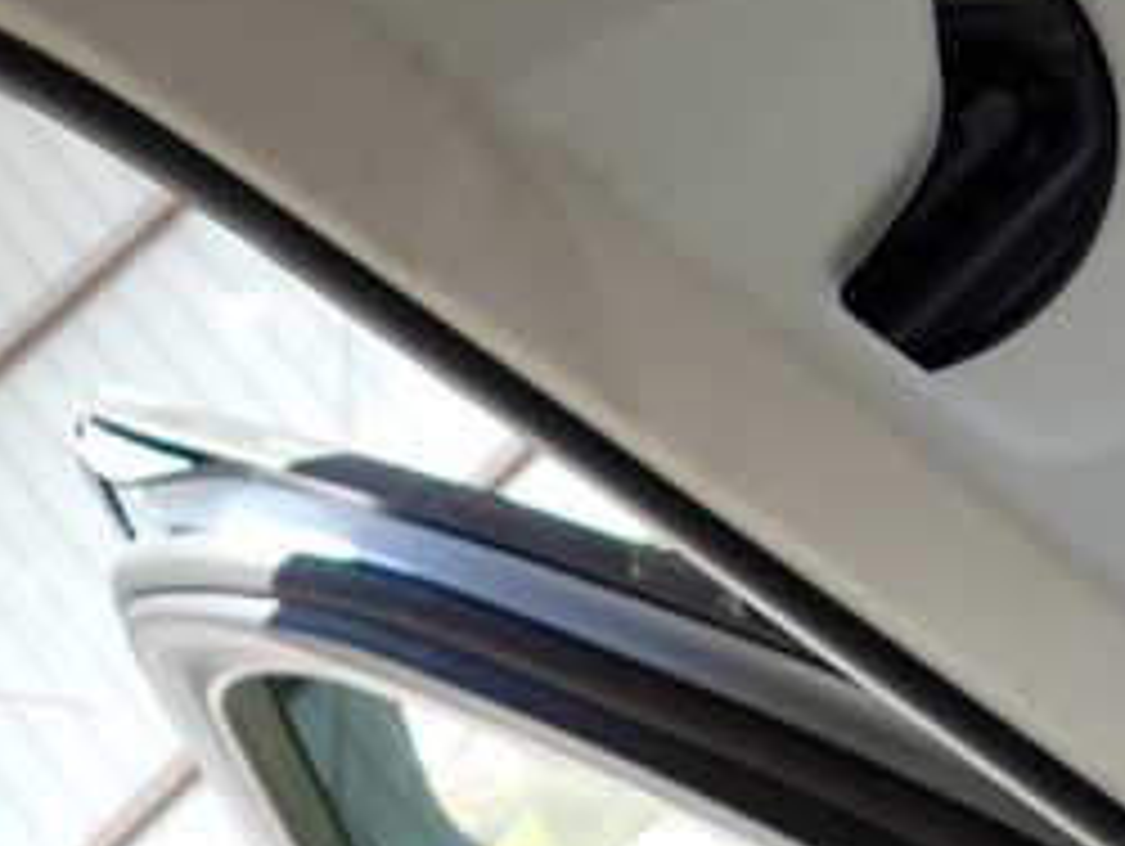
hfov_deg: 30.9
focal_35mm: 60
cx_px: 981
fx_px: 1952
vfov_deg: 24.0
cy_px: 153
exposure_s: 1/160
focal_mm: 4.5
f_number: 2
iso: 100
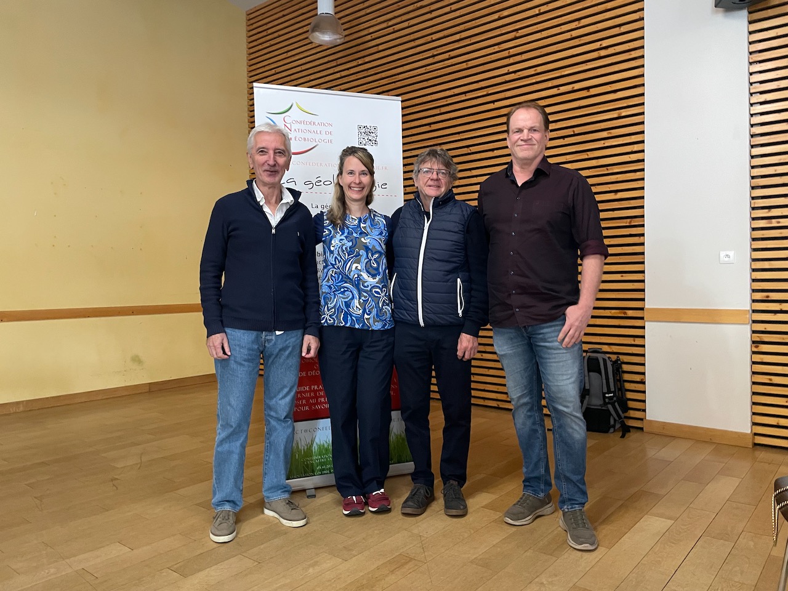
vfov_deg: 53.1
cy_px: 296
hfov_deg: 67.3
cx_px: 394
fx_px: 592
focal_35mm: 26
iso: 320
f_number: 1.6
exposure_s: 1/50
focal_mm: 4.2
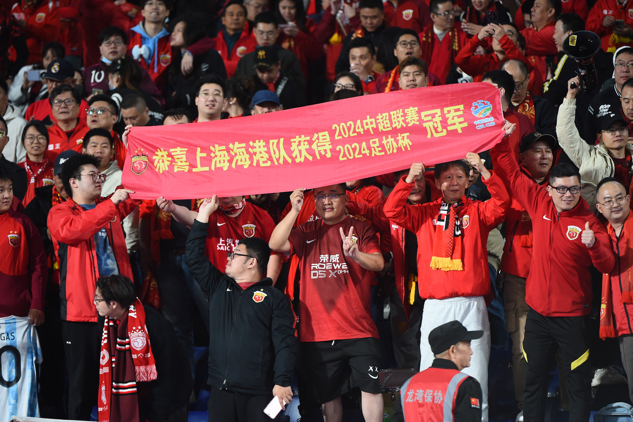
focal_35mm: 280
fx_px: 4923
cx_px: 316
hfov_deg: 7.4
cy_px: 211
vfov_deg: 4.9
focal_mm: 280
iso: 2500
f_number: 4
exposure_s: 1/250
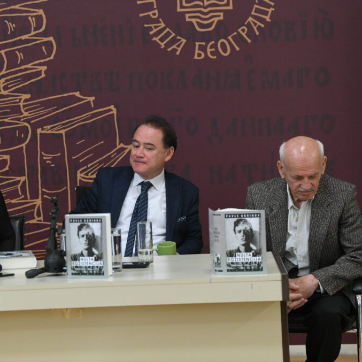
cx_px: 134
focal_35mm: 135
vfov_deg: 12.9
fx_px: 1597
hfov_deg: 12.9
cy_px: 180
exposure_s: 1/250
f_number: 4
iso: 3200
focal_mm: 105
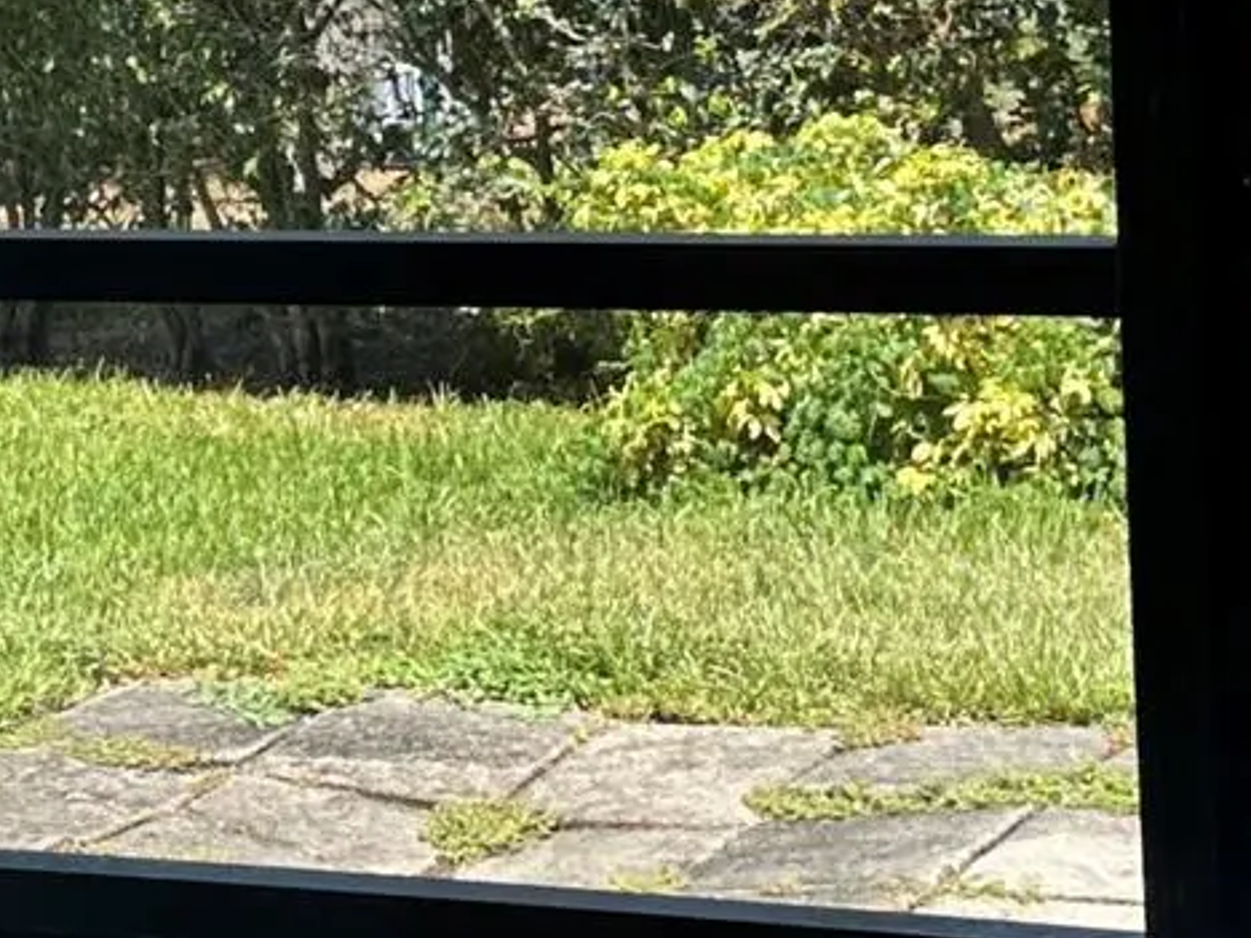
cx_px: 684
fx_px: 3795
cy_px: 200
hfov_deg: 18.7
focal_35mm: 105
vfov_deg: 14.0
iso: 80
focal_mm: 6.86
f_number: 1.78
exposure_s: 1/1357
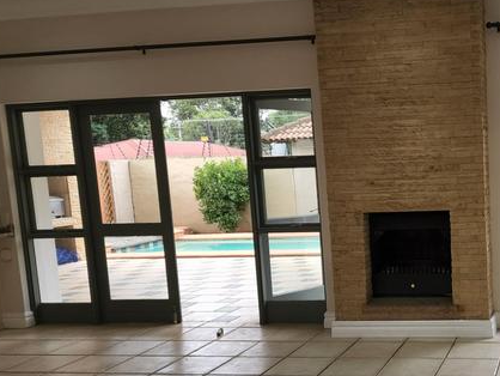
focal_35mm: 44
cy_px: 247
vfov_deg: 32.7
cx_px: 461
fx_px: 636
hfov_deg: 39.5
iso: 100
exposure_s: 1/180
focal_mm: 6.4
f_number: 1.8
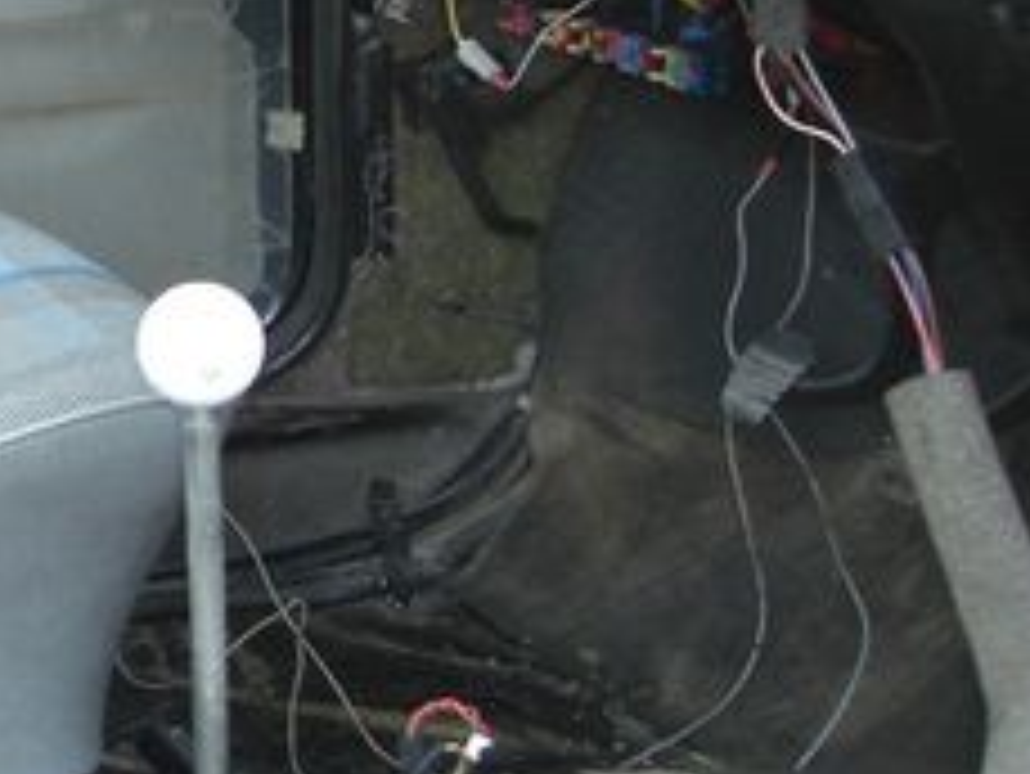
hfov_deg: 17.6
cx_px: -225
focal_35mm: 106
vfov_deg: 13.9
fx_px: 3156
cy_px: 176
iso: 200
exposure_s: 1/40
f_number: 2.8
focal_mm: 7.9
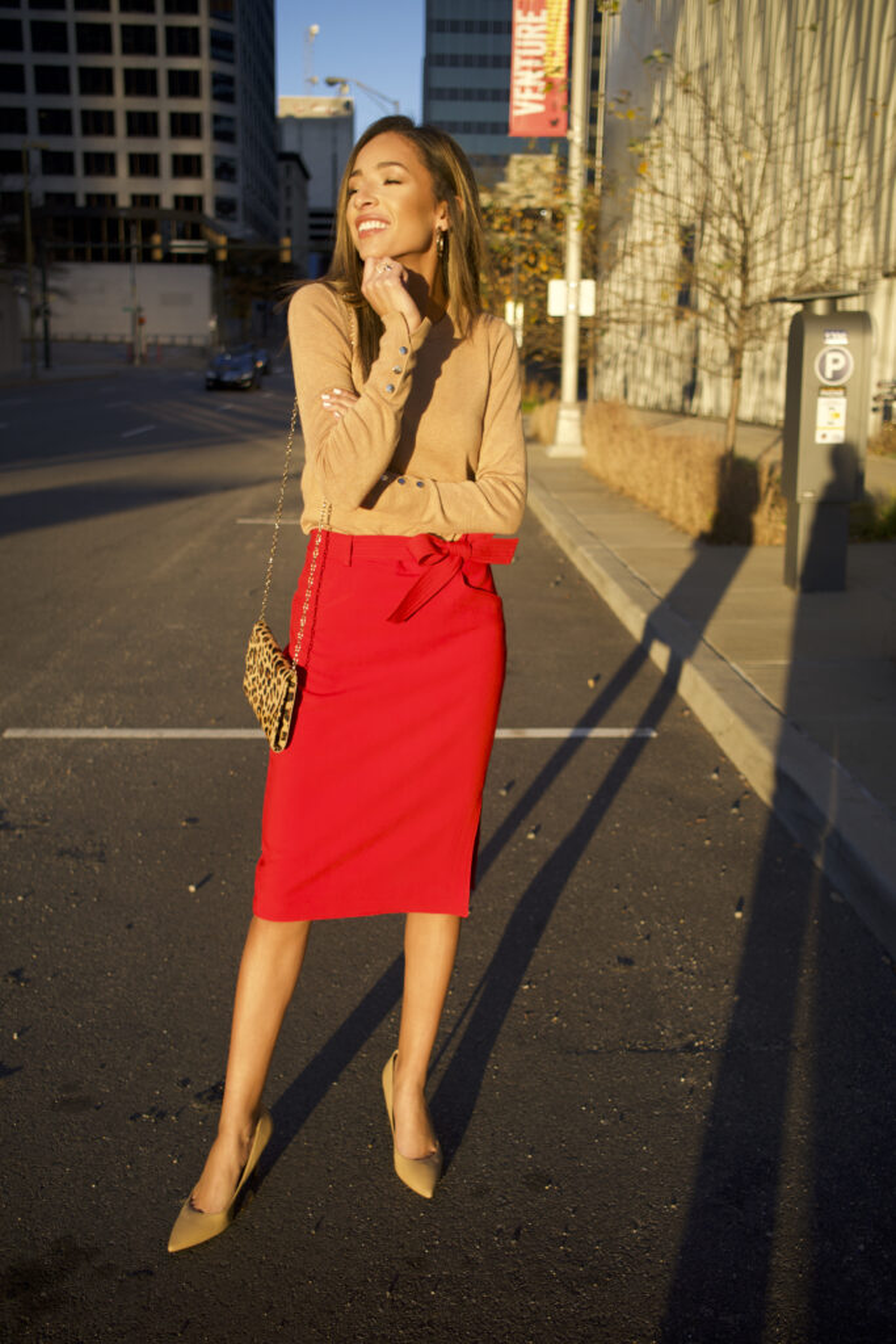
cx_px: 448
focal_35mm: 35
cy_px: 672
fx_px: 1306
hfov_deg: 37.9
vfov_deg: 54.4
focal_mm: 23
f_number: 2.8
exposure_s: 1/1000
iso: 160
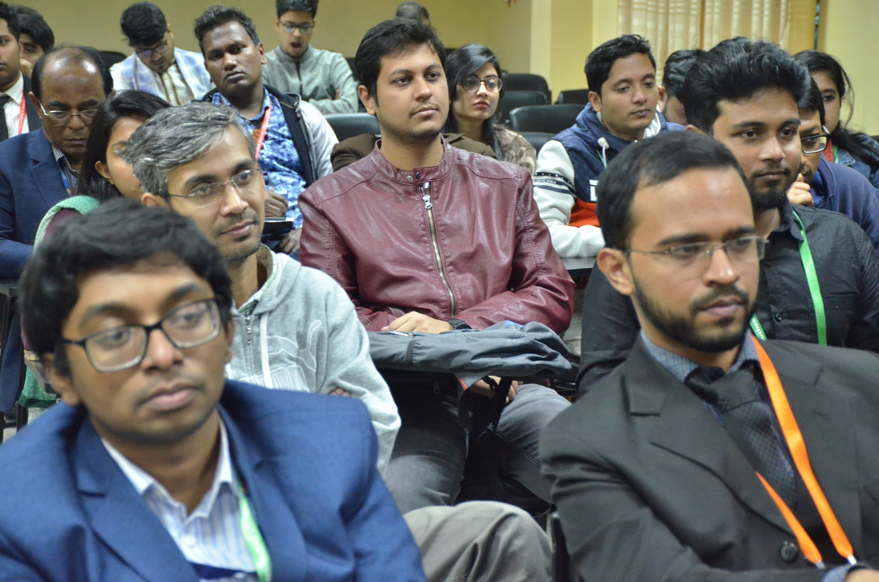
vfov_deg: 17.4
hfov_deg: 26.0
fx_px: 1901
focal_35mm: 78
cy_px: 291
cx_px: 440
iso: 2800
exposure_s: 1/30
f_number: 5
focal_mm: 52
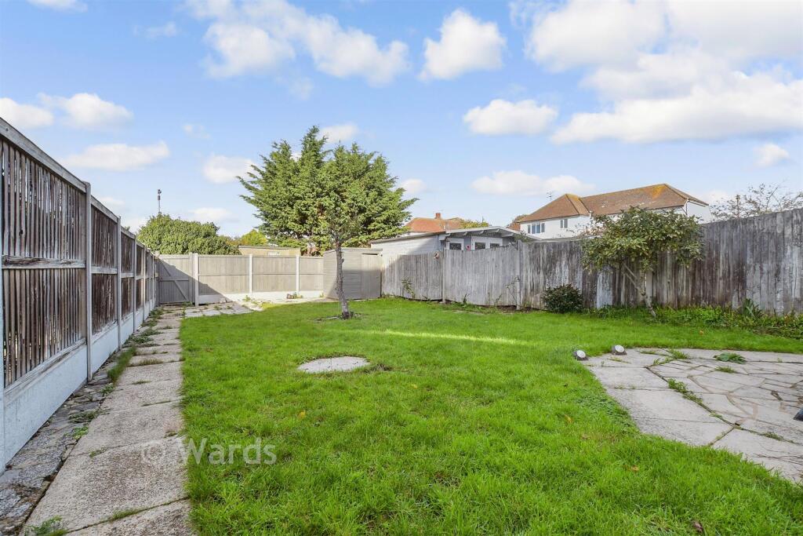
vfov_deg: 77.3
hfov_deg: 100.4
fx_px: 335
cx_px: 402
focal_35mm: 15
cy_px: 268
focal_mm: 10
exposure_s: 1/160
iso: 250
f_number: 8
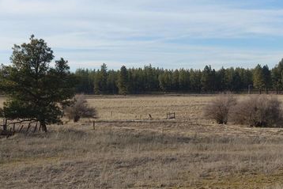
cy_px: 99
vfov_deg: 18.4
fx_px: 582
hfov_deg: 27.2
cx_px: 96
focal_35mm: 74
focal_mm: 19.48
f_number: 5.6
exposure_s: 1/400
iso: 125
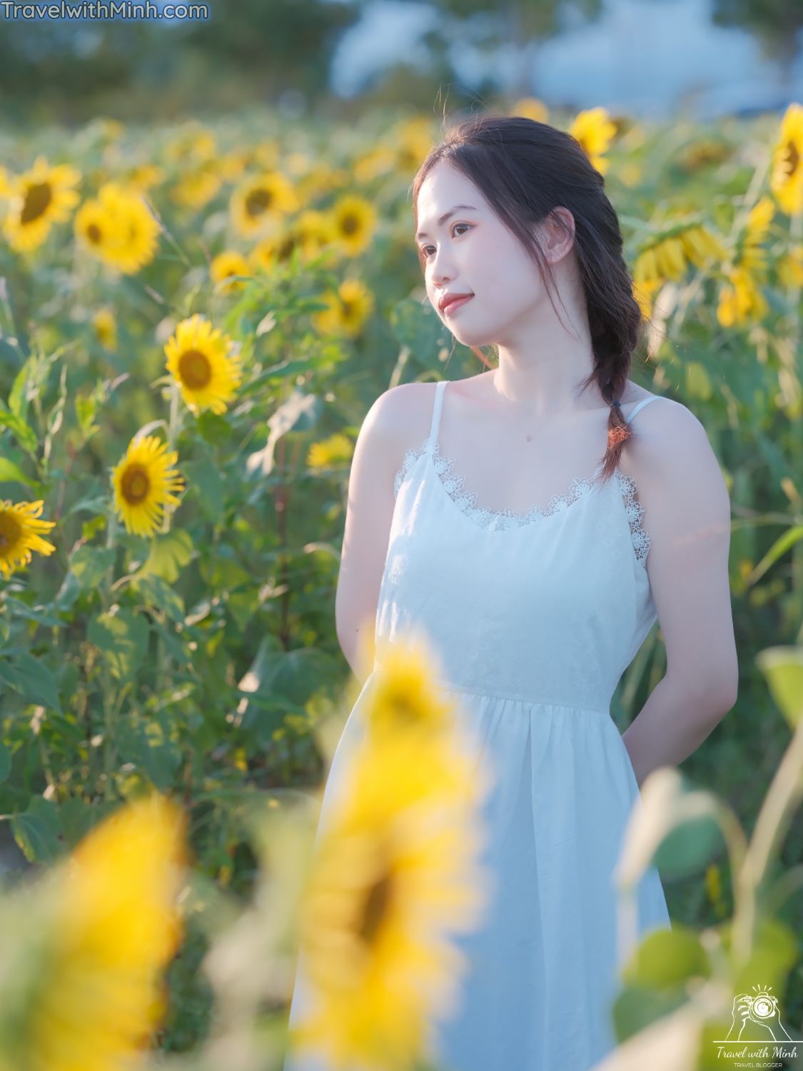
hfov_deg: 17.0
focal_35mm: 87
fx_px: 2691
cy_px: 536
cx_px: 402
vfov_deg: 22.5
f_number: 4
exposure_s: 1/120
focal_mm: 110
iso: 200
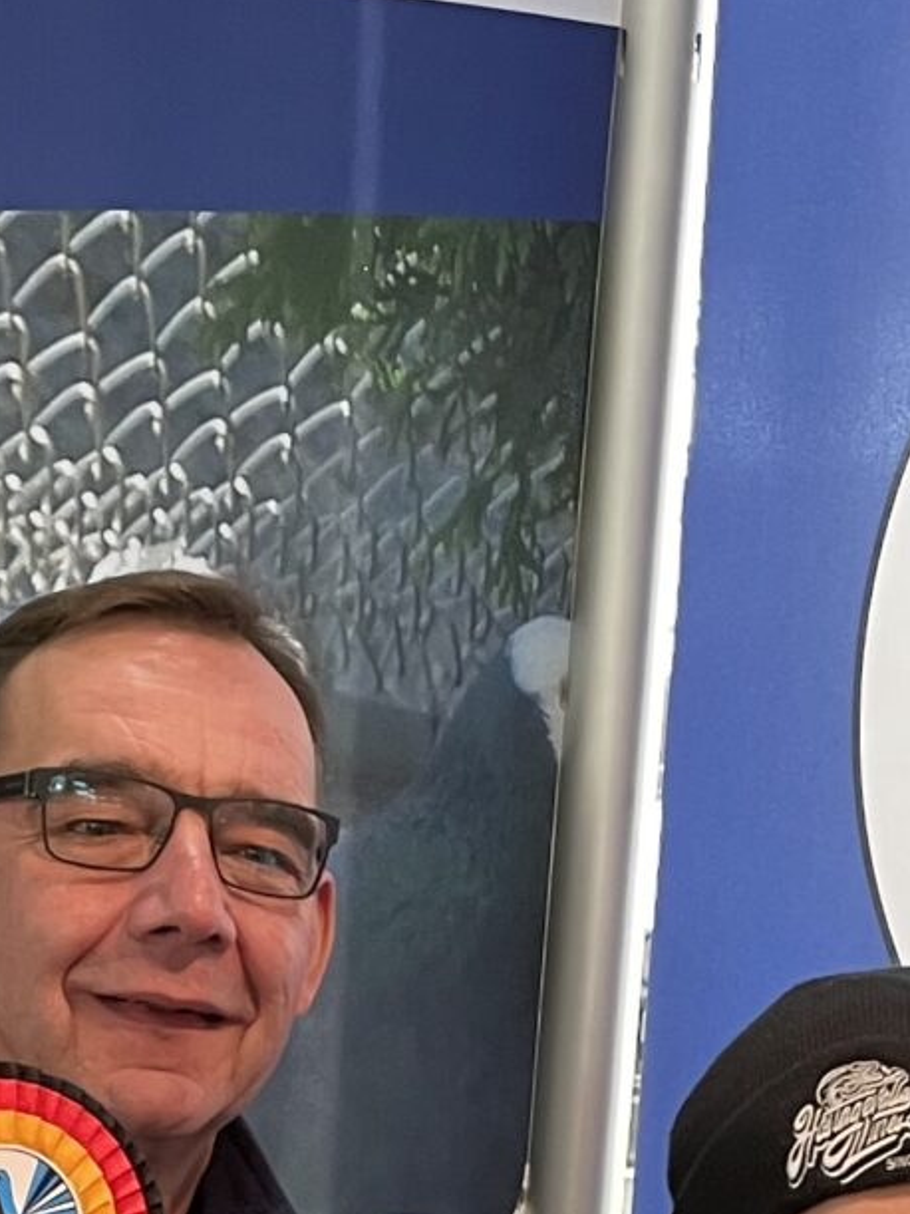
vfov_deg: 16.9
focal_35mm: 109
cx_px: 403
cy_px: 1609
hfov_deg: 13.6
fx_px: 3822
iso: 160
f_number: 1.6
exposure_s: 1/50
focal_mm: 4.2
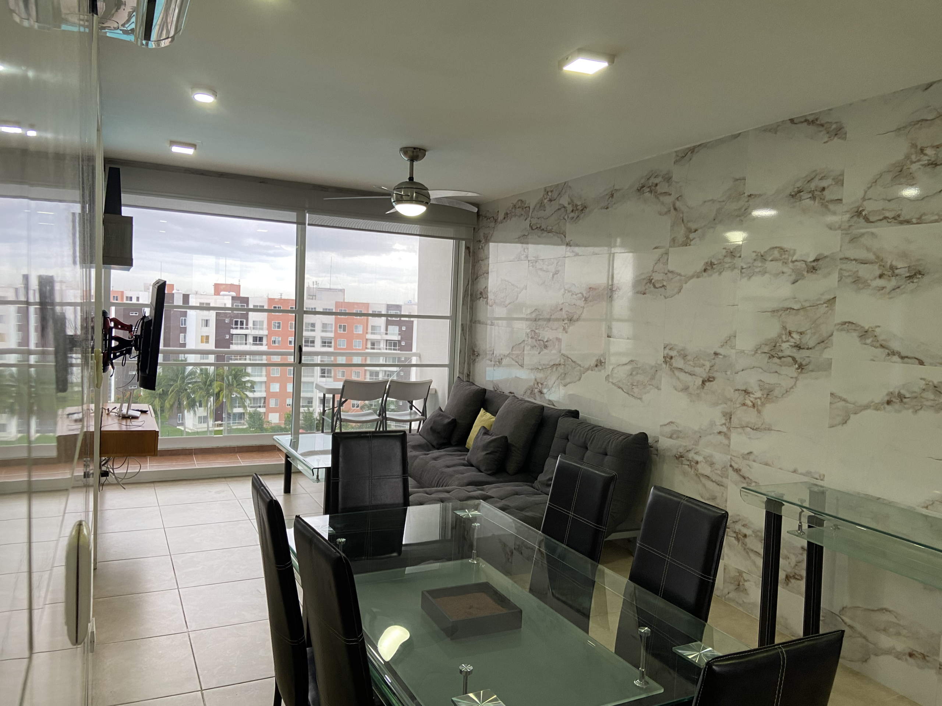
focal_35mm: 26
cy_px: 353
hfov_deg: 67.3
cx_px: 471
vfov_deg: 53.1
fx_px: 708
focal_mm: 4.25
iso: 80
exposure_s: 1/60
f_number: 1.8
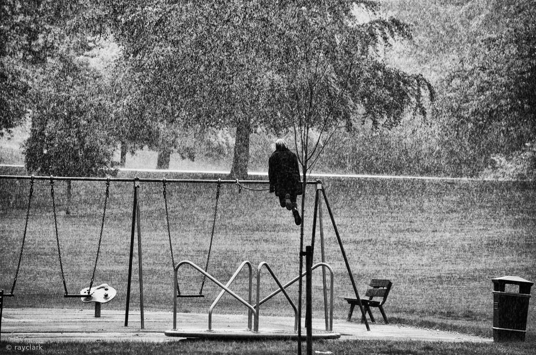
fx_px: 4012
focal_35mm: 270
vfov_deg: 5.1
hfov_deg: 7.6
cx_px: 268
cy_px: 178
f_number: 5
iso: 720
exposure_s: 1/250
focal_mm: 180
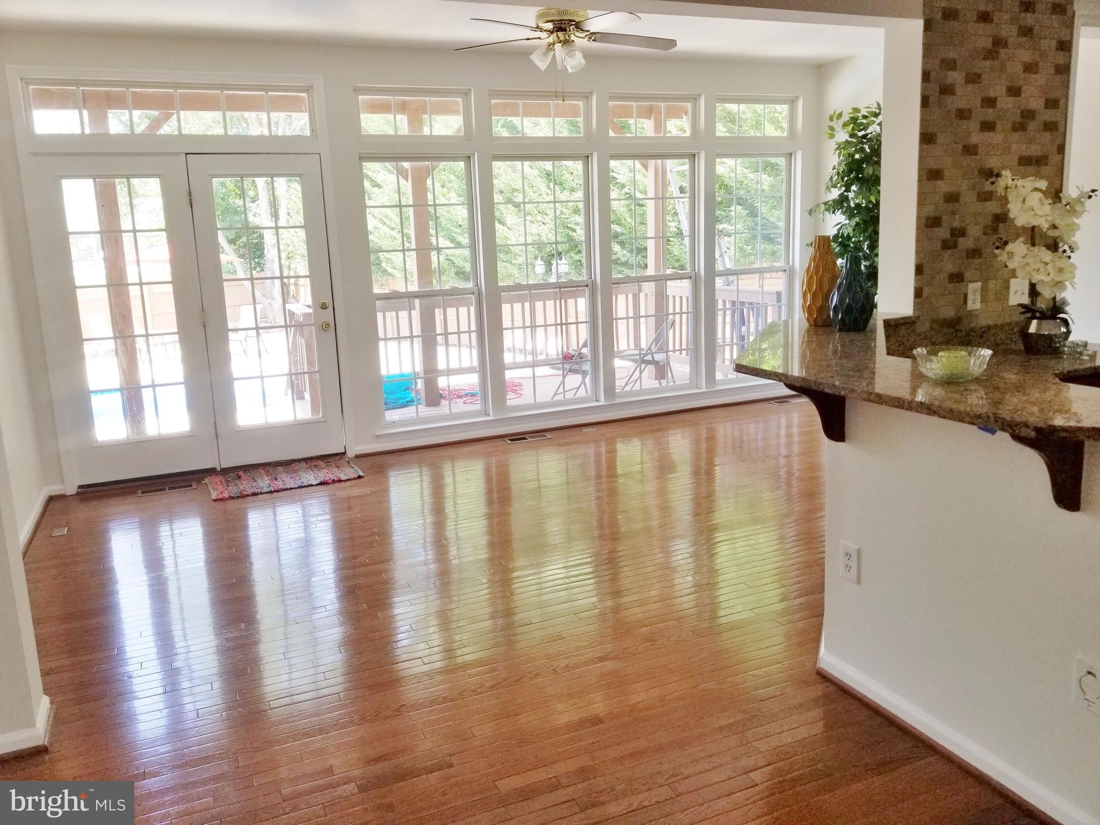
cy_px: 412
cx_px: 550
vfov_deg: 53.1
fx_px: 826
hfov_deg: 67.3
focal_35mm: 26
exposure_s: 1/141
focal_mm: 4.25
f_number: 1.7
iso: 50
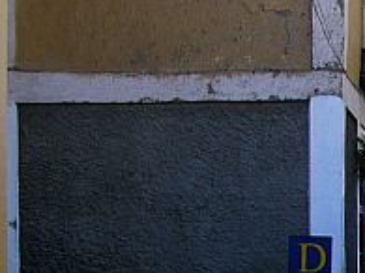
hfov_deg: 12.4
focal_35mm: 148
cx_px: 614
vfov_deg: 9.9
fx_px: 1560
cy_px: 333
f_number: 2.8
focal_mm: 6
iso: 50
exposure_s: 1/160
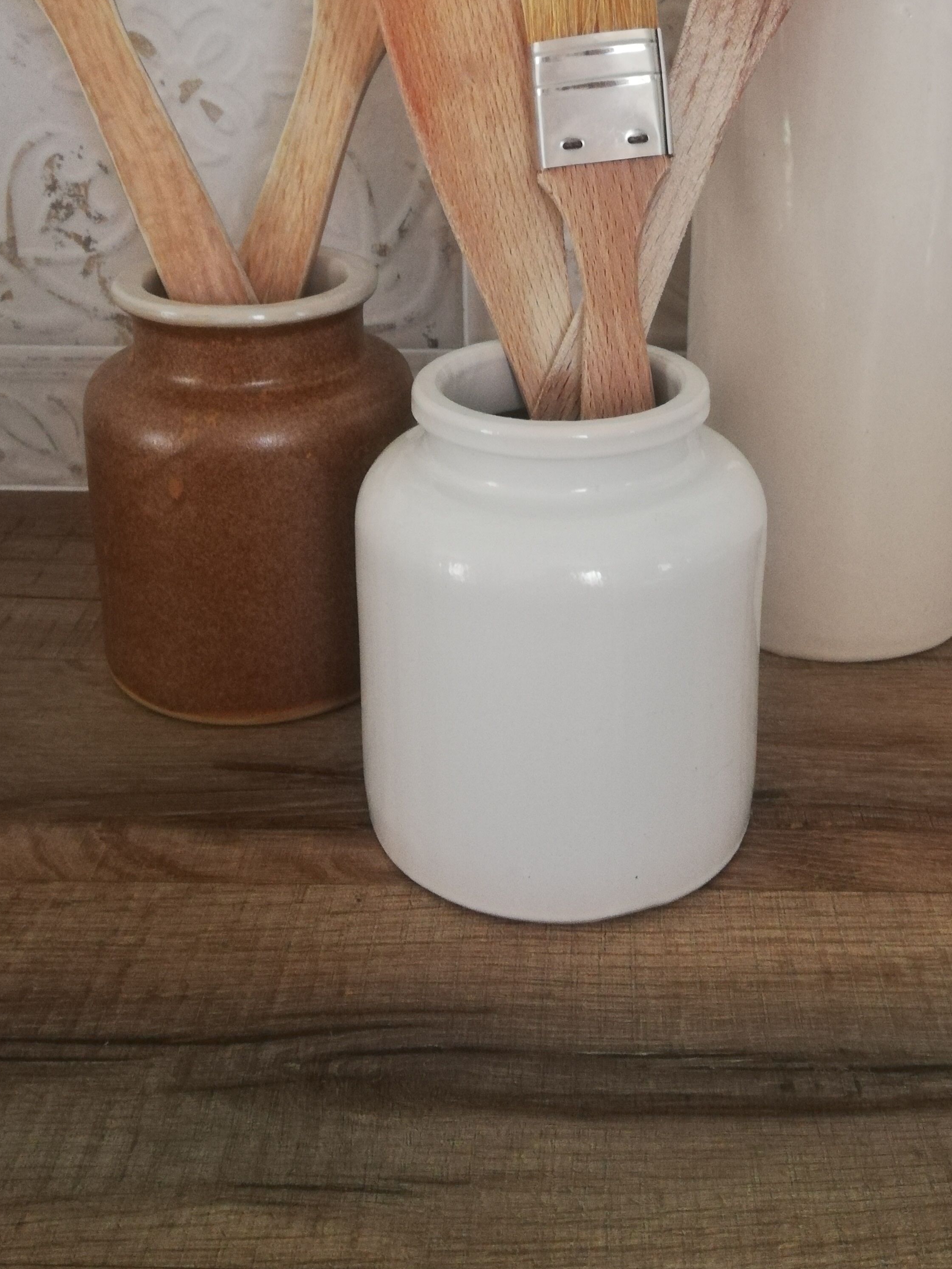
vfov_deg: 45.2
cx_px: 557
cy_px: 315
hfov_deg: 35.9
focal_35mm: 40
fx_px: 1467
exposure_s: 1/16.7
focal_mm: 3.81
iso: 640
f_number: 2.2
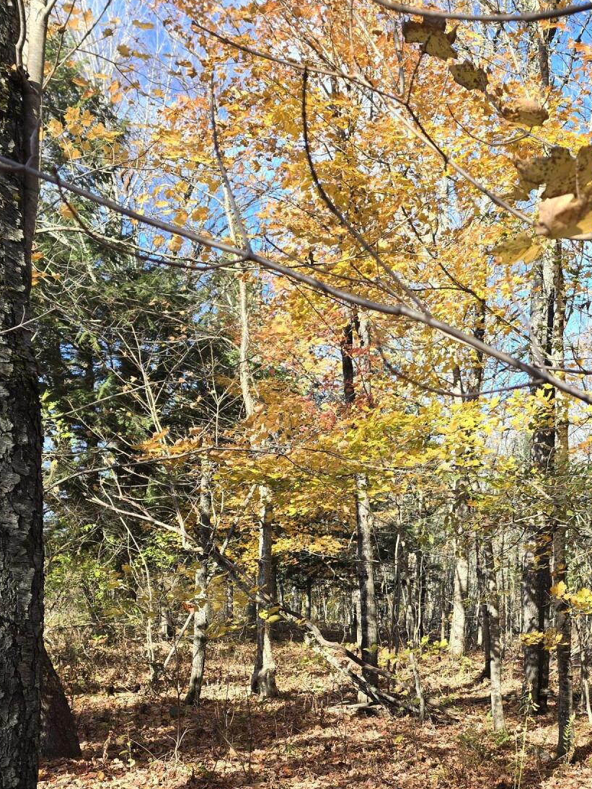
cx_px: 484
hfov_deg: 33.2
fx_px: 958
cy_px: 597
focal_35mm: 42
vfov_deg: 43.3
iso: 12
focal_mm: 6.3
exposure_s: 1/180
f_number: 1.7
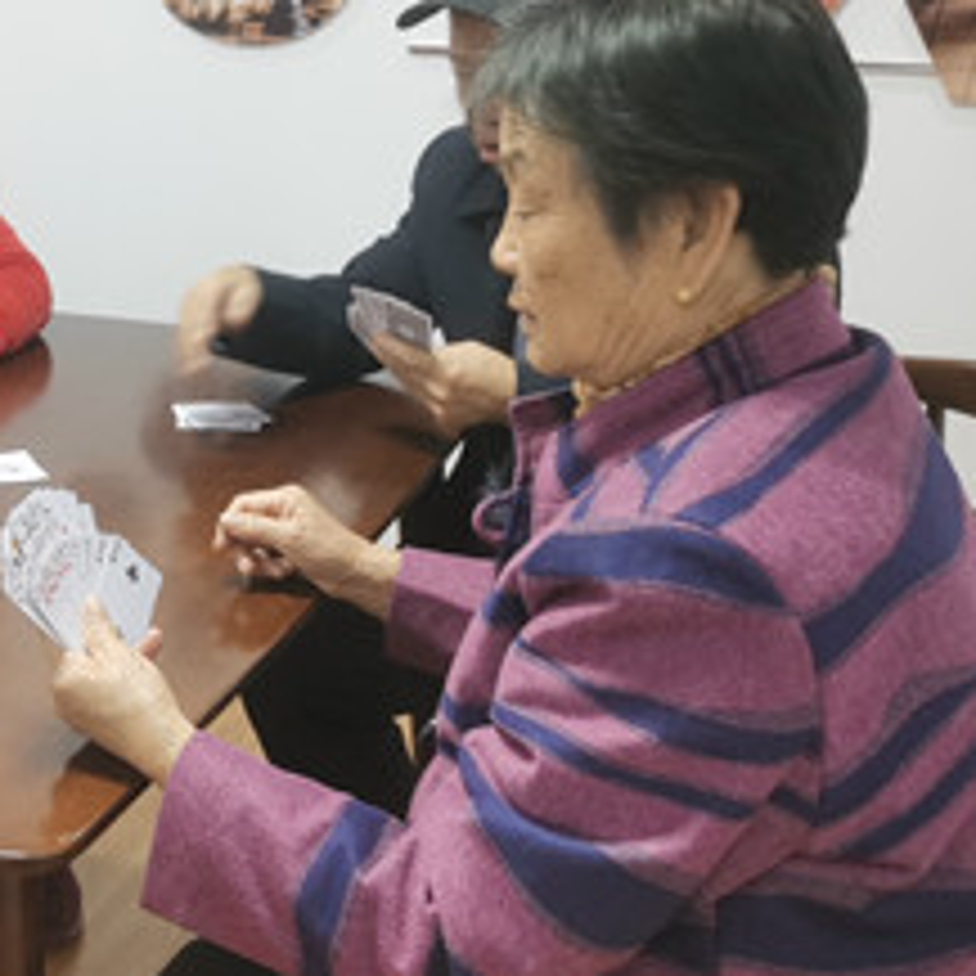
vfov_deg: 31.1
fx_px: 1754
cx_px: 27
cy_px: 484
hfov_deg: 29.3
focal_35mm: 55
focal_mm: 5.58
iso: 200
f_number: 1.8
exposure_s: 1/50
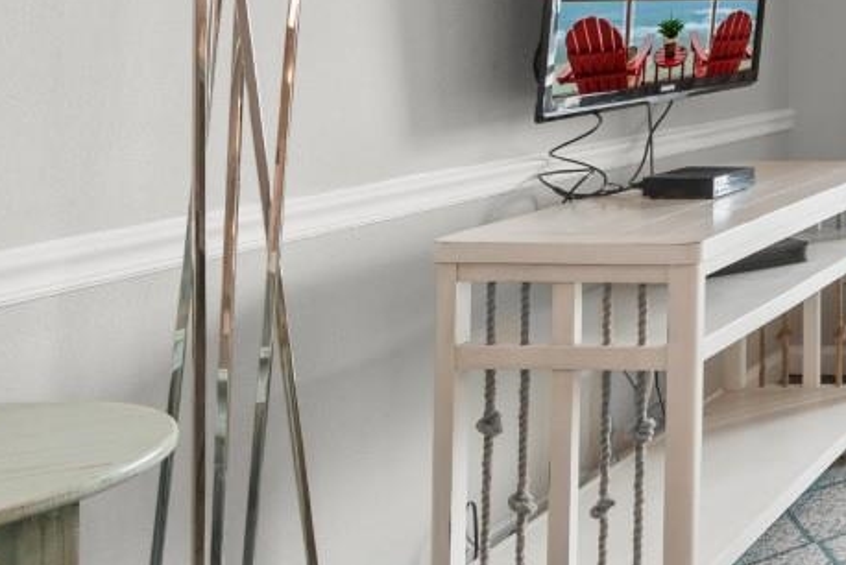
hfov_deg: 26.3
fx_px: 1246
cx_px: 1295
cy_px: -18
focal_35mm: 53
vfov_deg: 24.2
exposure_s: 1/5
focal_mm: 10
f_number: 4.5
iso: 100
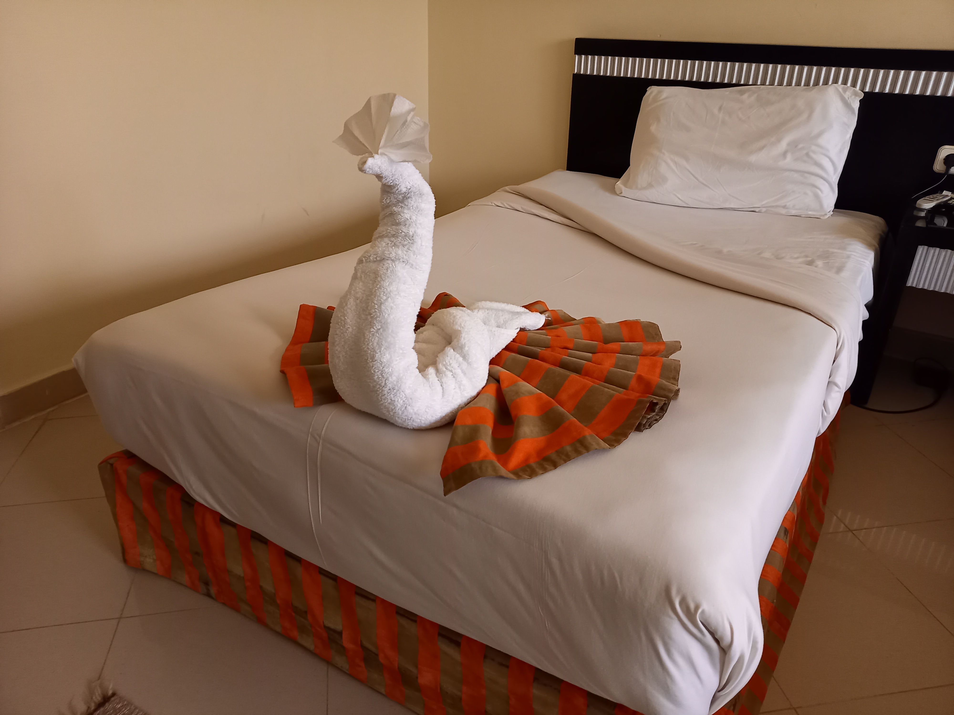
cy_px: 358
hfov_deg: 69.4
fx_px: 689
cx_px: 477
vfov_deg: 54.9
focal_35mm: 25
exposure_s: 1/25
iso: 500
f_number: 1.8
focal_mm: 4.65
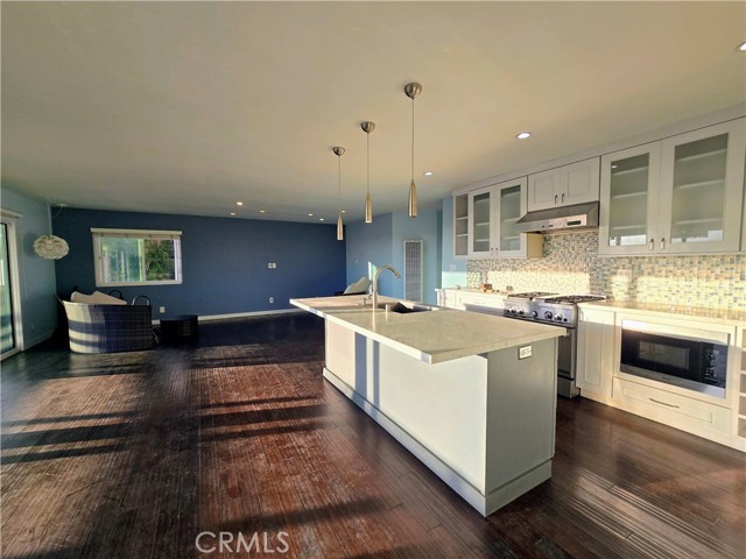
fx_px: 280
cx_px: 373
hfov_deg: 106.2
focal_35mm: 13
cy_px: 280
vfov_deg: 89.9
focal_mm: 2.2
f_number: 2.2
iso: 50
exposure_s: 1/338
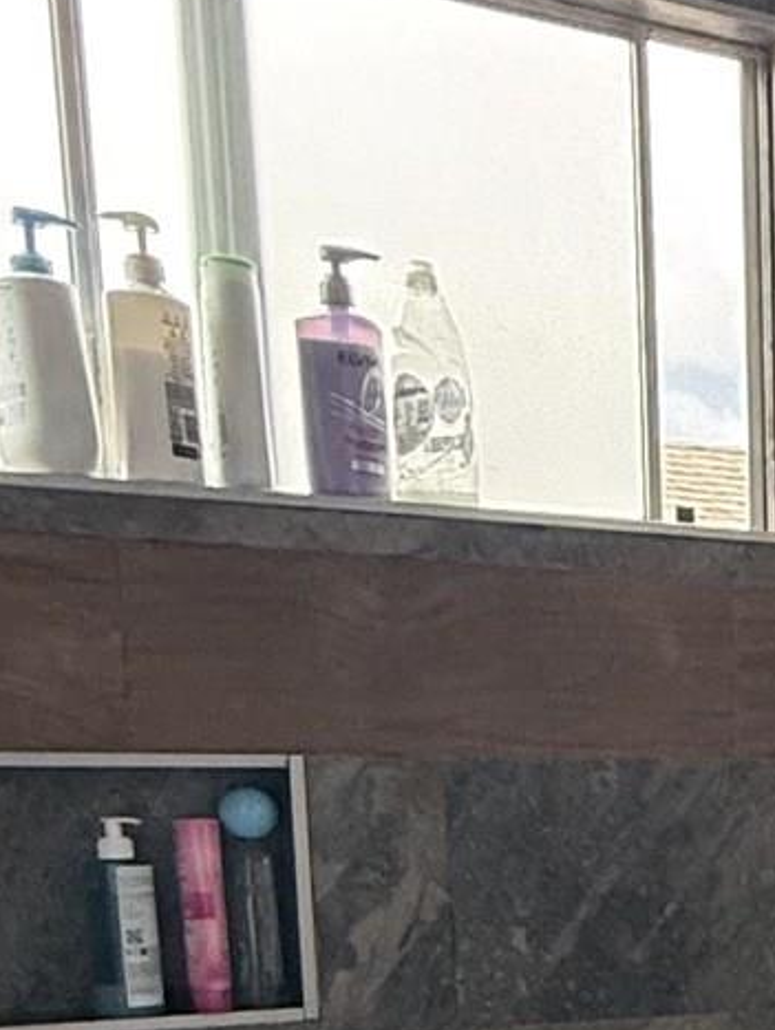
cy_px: 1096
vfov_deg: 26.2
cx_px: 1356
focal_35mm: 69
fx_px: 2057
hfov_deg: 17.6
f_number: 2.2
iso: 200
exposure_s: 1/99
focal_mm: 2.22
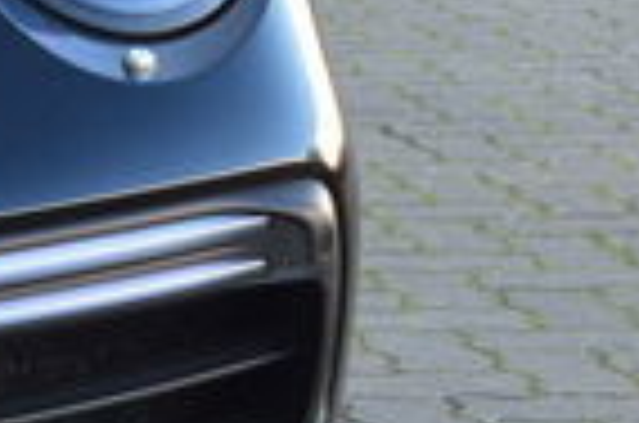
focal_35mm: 235
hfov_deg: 8.1
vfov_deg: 5.8
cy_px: -104
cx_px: -860
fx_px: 4157
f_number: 9
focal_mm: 29
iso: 400
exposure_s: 1/30
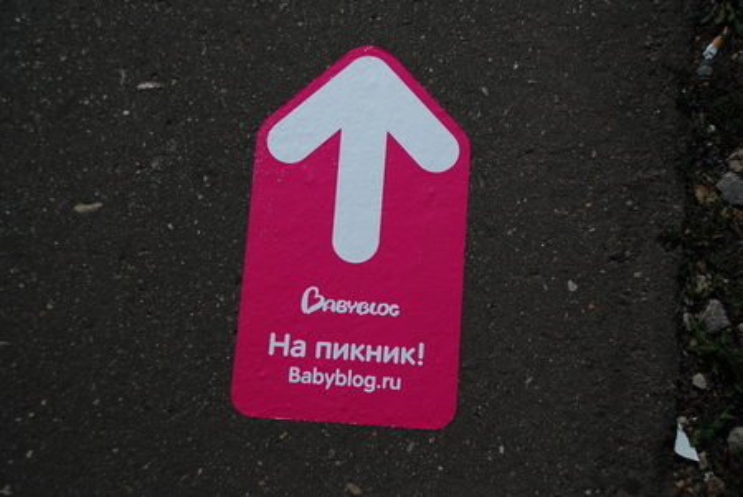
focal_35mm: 57
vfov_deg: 23.8
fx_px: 1178
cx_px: 372
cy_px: 248
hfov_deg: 35.0
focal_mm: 38
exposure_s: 1/4000
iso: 125
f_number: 4.5
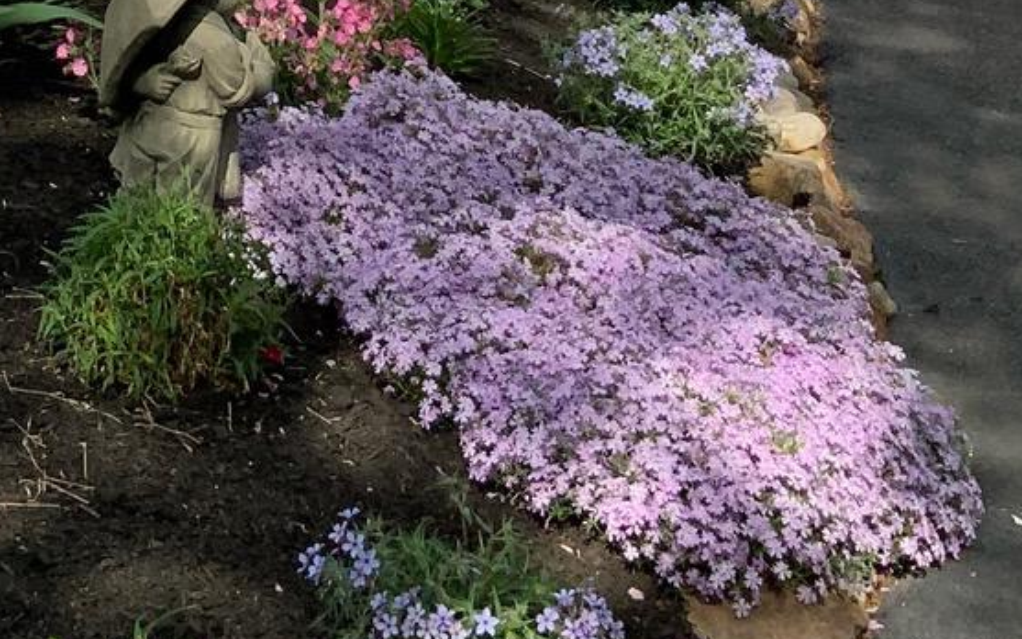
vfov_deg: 10.6
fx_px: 3147
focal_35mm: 113
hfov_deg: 17.9
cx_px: -75
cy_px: -657
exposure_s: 1/2058
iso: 16
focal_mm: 3
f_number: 1.8
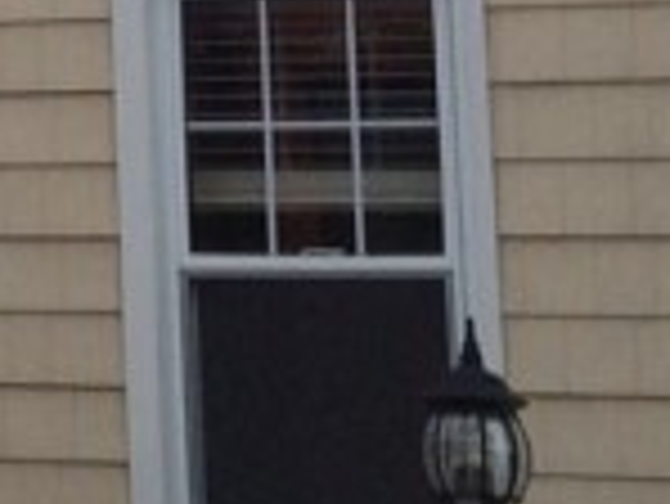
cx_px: -1192
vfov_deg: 6.3
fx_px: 4417
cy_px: -652
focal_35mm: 228
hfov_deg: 7.8
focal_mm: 4.15
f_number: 2.2
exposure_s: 1/1466
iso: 32
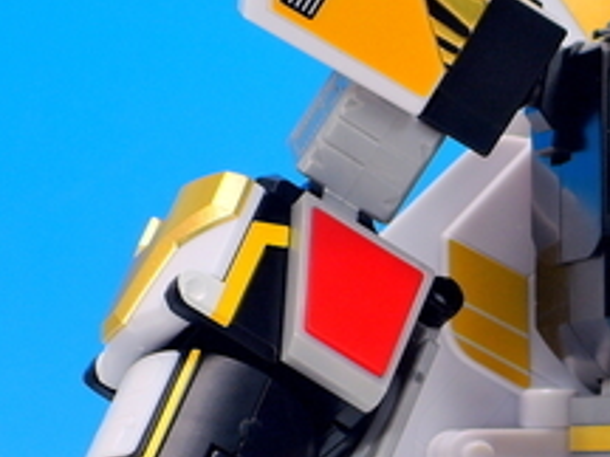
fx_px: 5146
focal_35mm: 292
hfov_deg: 6.7
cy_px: 322
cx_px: 811
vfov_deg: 5.1
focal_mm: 22.4
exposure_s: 1/1.6
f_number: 5.8
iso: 80
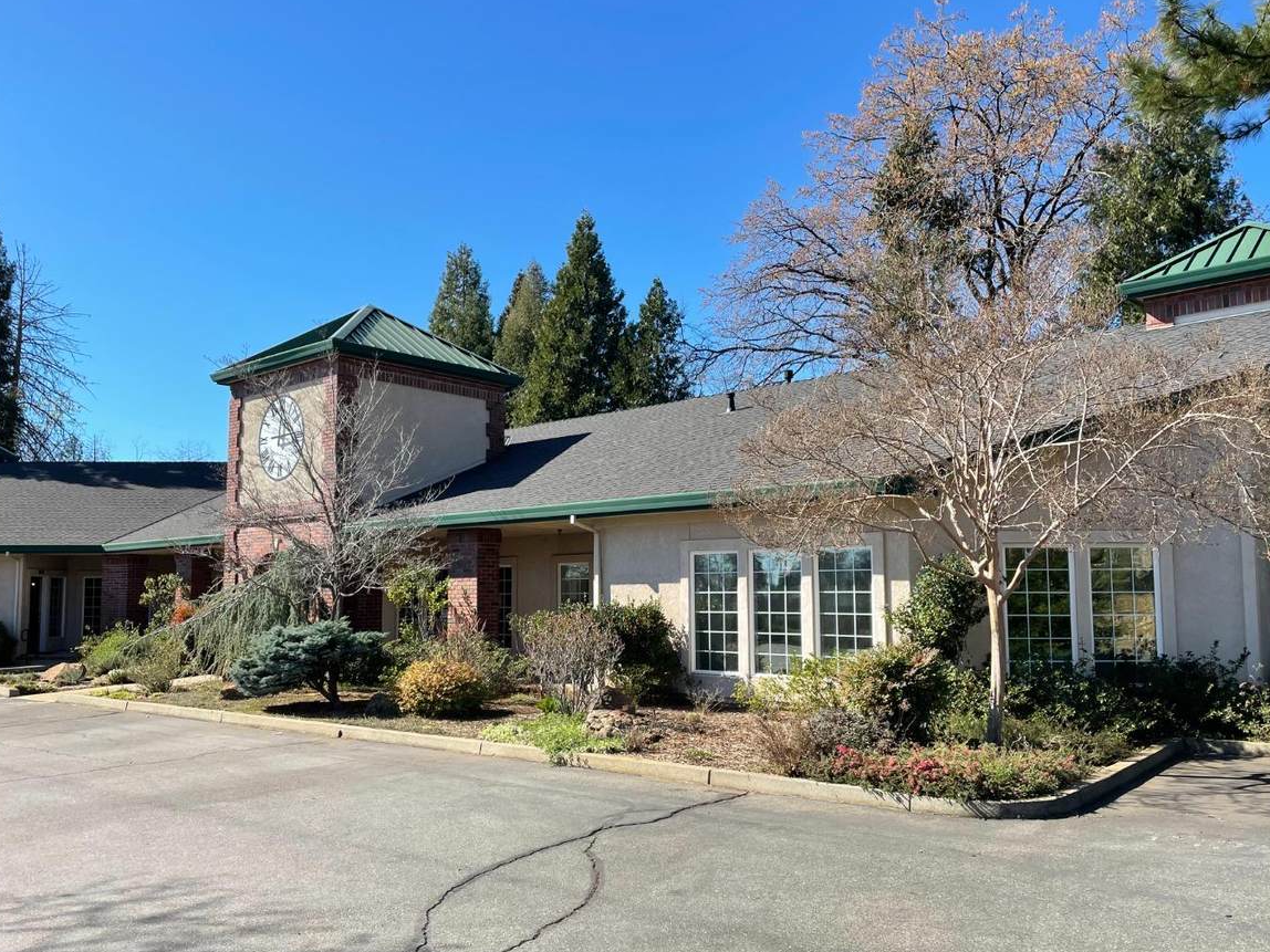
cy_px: 517
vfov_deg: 48.2
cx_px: 624
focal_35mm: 29
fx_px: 1064
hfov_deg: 61.7
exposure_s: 1/2398
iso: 32
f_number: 1.6
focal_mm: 4.2
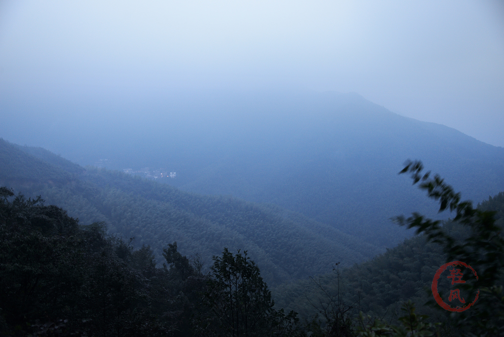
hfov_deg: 50.7
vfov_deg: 35.1
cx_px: 252
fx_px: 532
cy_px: 168
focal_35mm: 38
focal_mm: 38
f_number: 4
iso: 1000
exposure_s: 1/13
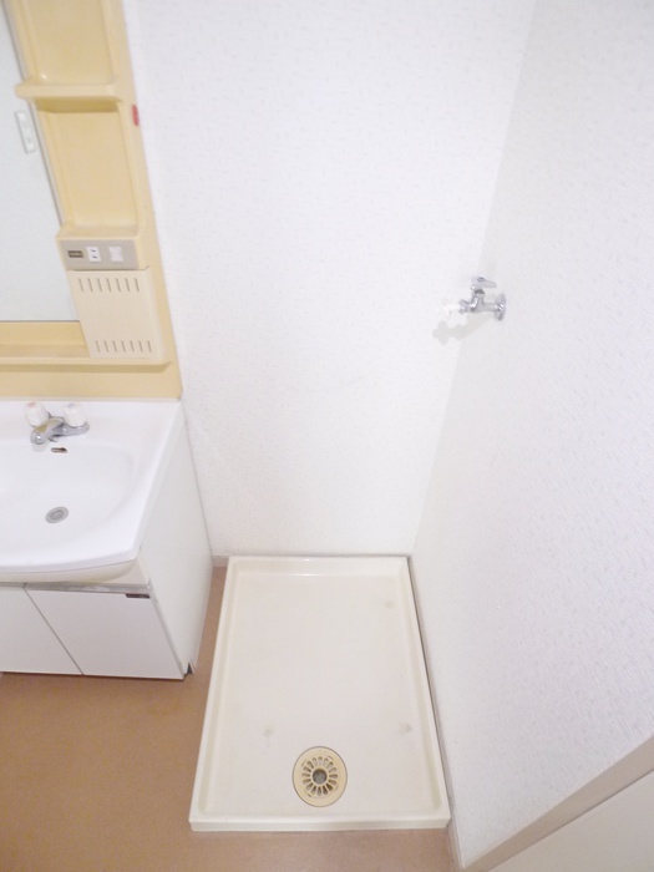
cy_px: 436
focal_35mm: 24
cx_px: 327
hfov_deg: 56.8
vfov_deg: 71.6
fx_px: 605
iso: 640
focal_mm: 5.1
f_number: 2
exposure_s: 1/4
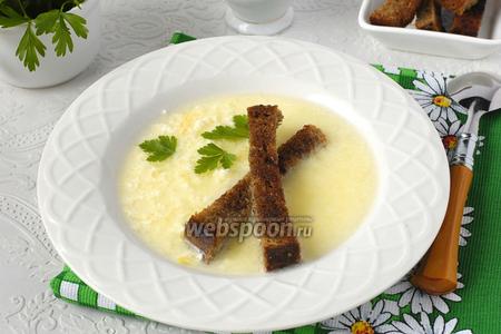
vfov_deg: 18.2
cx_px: 250
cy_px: 167
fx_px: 1044
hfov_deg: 27.0
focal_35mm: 75
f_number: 8
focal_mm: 50
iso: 400
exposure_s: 1/30
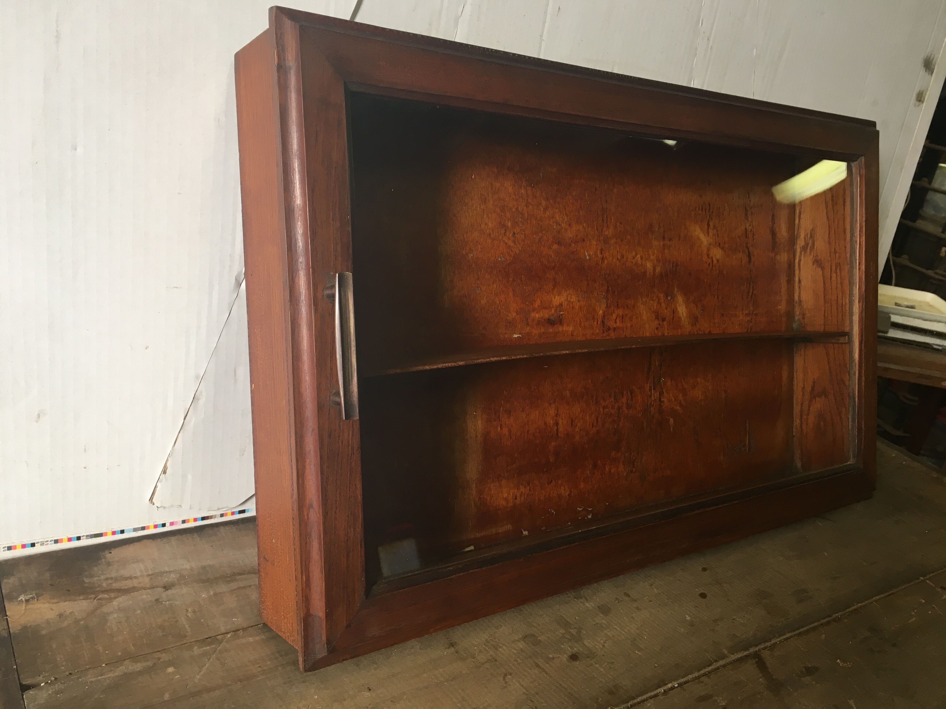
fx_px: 793
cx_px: 473
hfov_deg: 61.7
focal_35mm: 29
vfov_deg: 48.2
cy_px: 354
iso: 64
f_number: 2.2
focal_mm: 4.15
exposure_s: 1/33
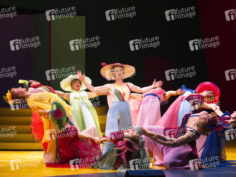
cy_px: 88
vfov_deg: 10.0
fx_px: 1009
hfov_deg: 13.3
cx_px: 129
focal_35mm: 148
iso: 1600
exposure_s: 1/250
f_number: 5
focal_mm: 135
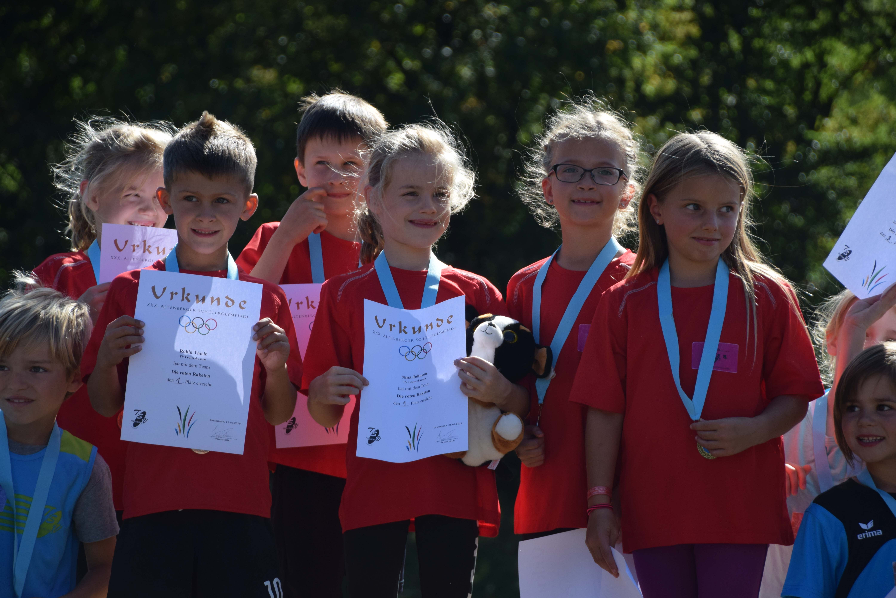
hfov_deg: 10.5
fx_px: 4853
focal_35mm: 195
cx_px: 448
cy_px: 299
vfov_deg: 7.0
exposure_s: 1/1000
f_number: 6
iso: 400
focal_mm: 130
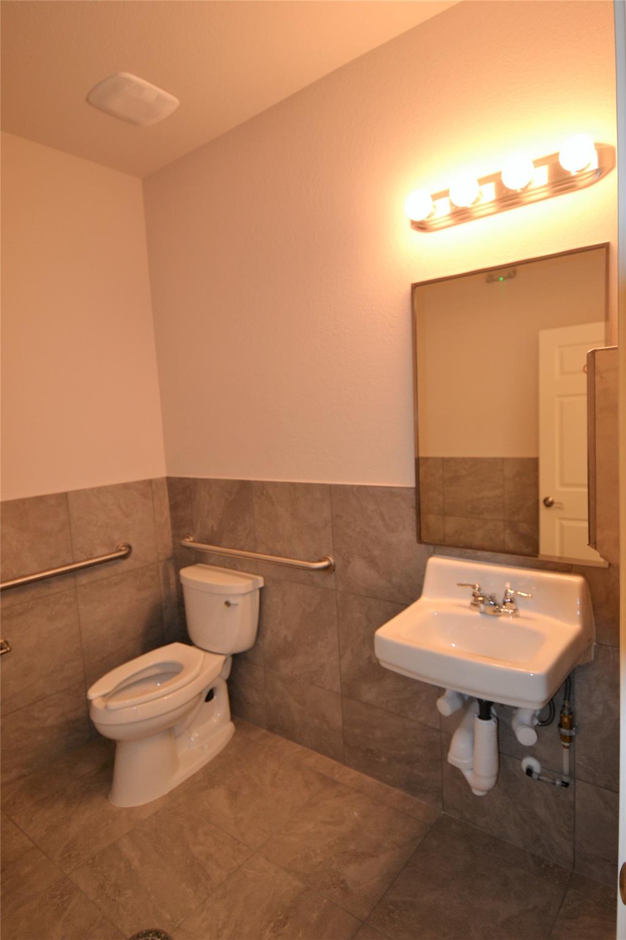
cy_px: 470
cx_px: 313
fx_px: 509
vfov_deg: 85.4
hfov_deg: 63.2
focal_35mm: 20
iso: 450
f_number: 3.8
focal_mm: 13
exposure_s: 1/60
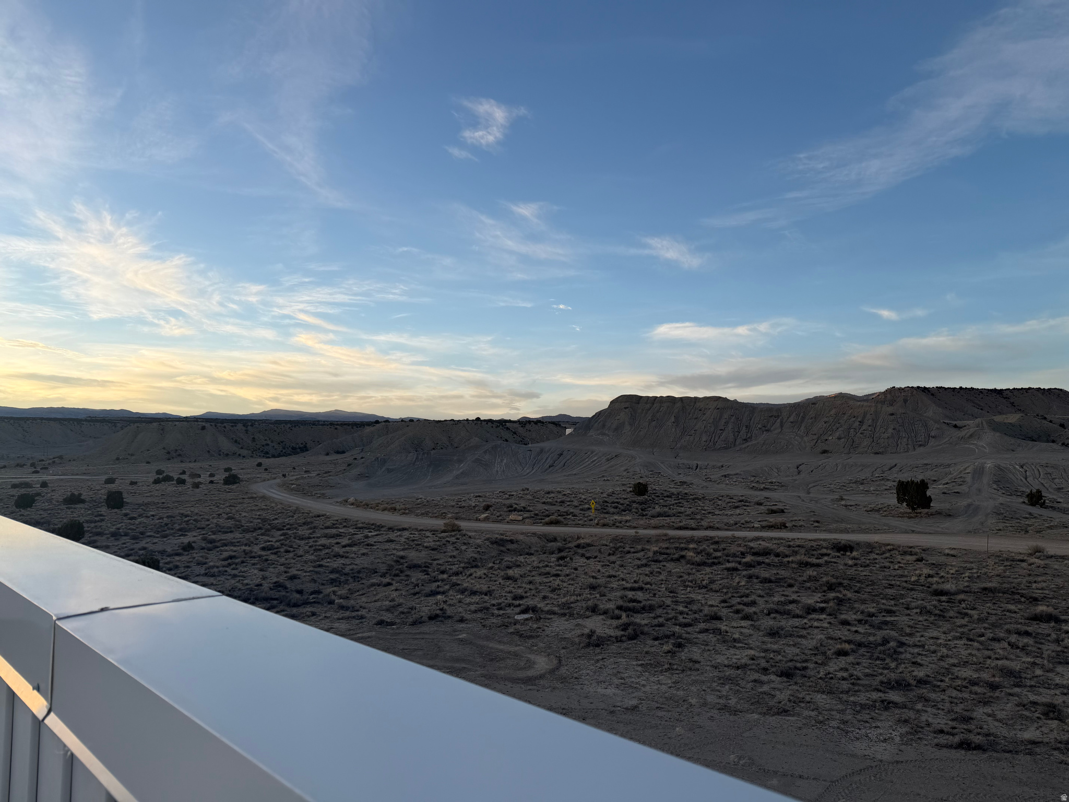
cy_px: 401
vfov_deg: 56.8
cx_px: 534
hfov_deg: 71.6
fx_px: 741
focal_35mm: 24
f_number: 1.78
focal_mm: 6.76
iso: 80
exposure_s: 1/1230
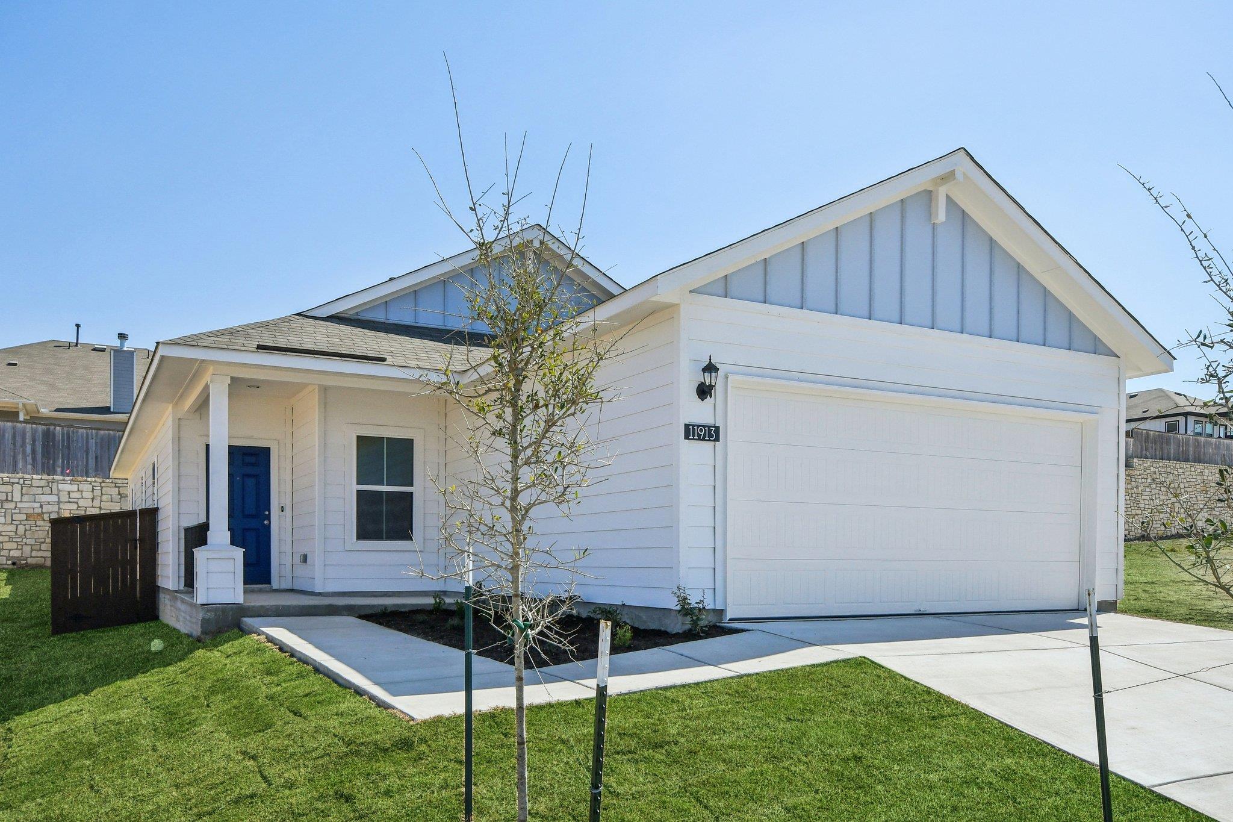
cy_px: 411
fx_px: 925
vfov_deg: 47.9
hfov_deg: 67.4
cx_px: 616
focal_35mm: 27
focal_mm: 18
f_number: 8
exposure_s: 1/2000
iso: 400
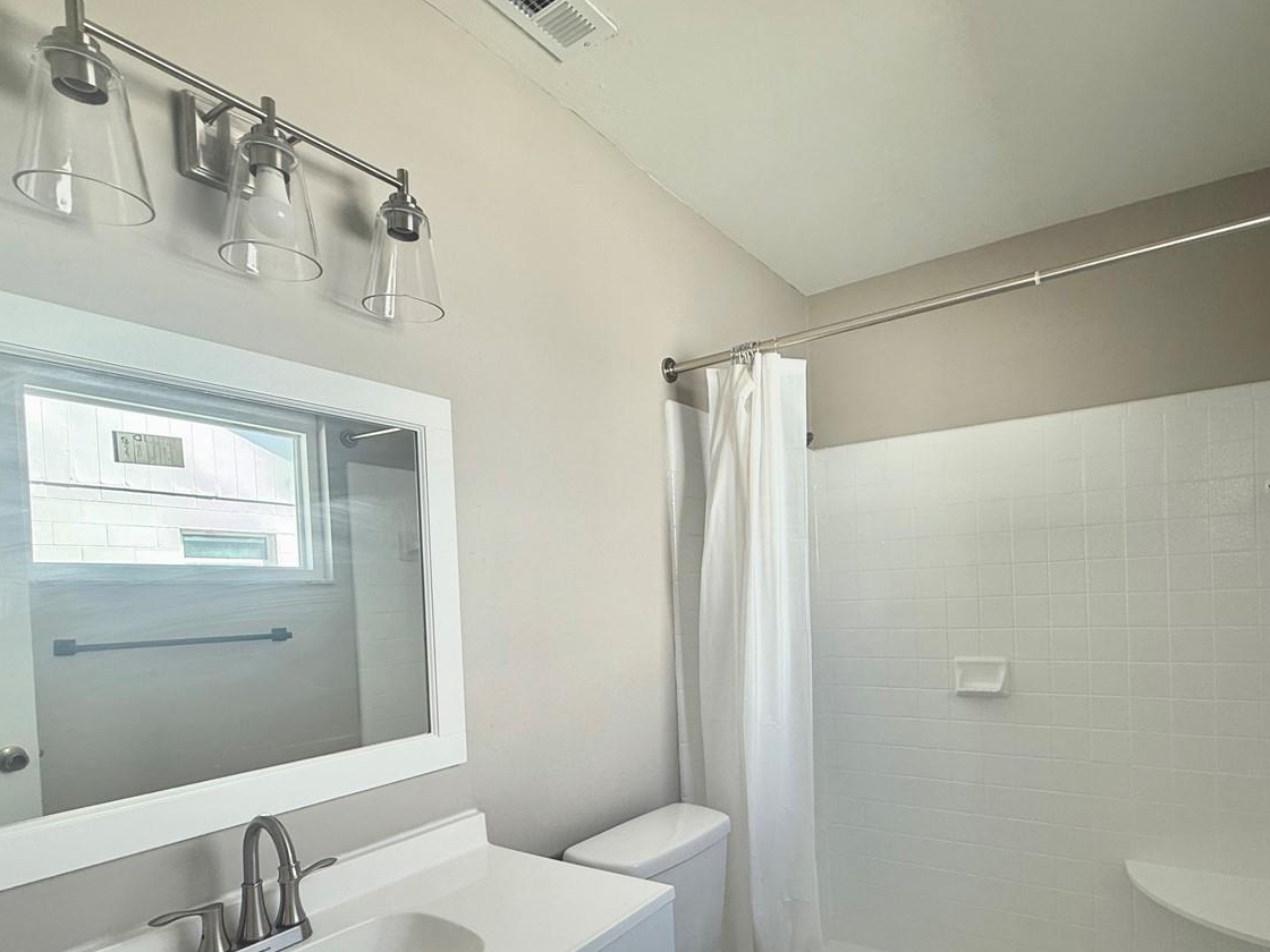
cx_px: 694
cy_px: 605
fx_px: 734
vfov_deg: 64.8
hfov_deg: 81.5
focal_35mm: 20
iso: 50
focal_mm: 2.22
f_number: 2.2
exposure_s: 1/99
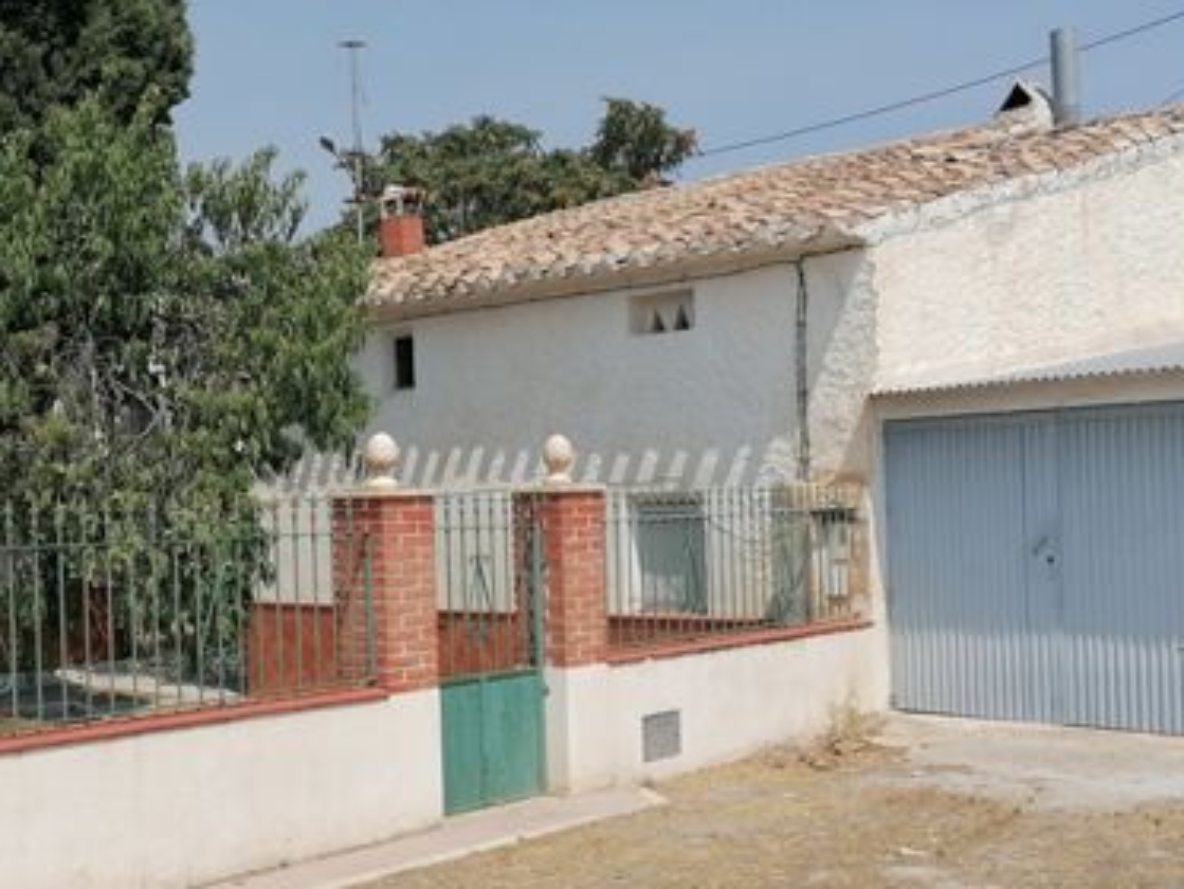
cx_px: 456
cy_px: 483
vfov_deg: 28.6
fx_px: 1745
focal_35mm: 51
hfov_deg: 37.3
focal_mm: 4.75
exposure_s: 1/2353
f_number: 1.8
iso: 50
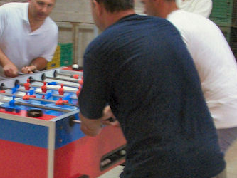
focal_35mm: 62
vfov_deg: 23.7
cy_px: 97
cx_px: 67
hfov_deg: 30.8
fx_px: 425
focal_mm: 6.3
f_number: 3.1
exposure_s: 1/8
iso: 250
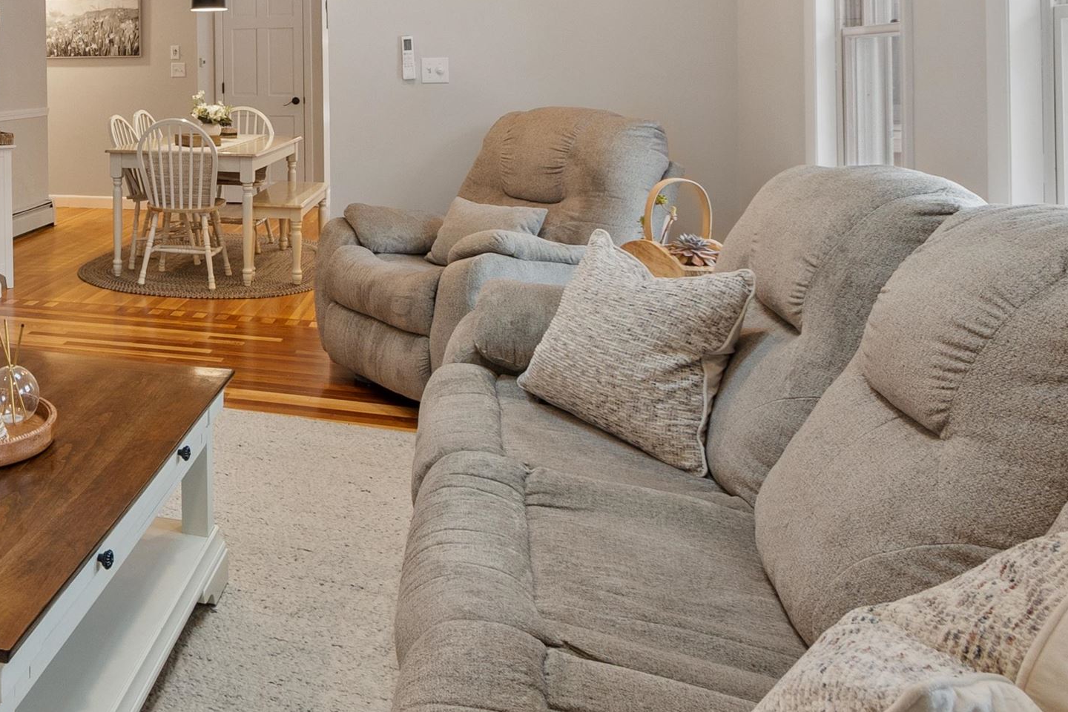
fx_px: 949
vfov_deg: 38.2
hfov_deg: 52.9
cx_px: 146
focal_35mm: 32
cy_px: 67
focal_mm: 10
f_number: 8
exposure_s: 1/2
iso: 320
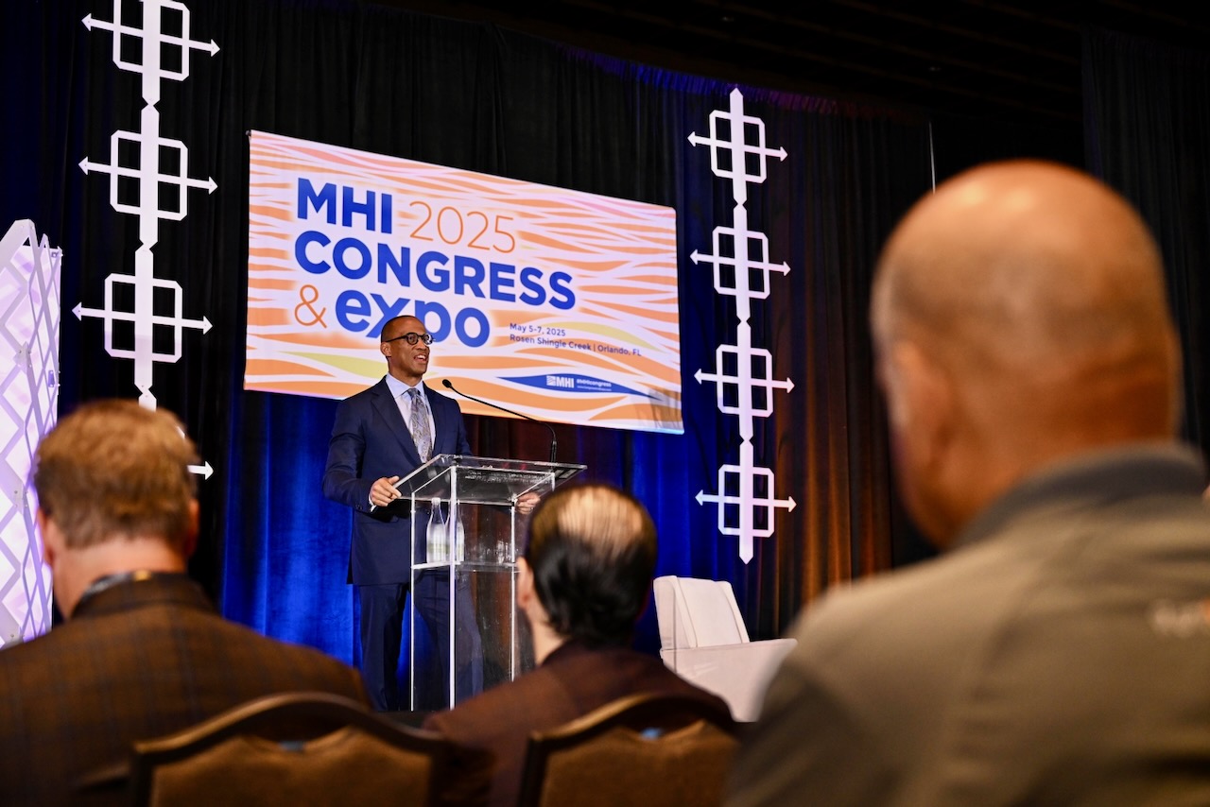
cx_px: 605
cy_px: 404
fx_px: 1883
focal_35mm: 56
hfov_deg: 35.6
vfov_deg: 24.2
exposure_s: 1/160
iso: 2500
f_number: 3.5
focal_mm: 56
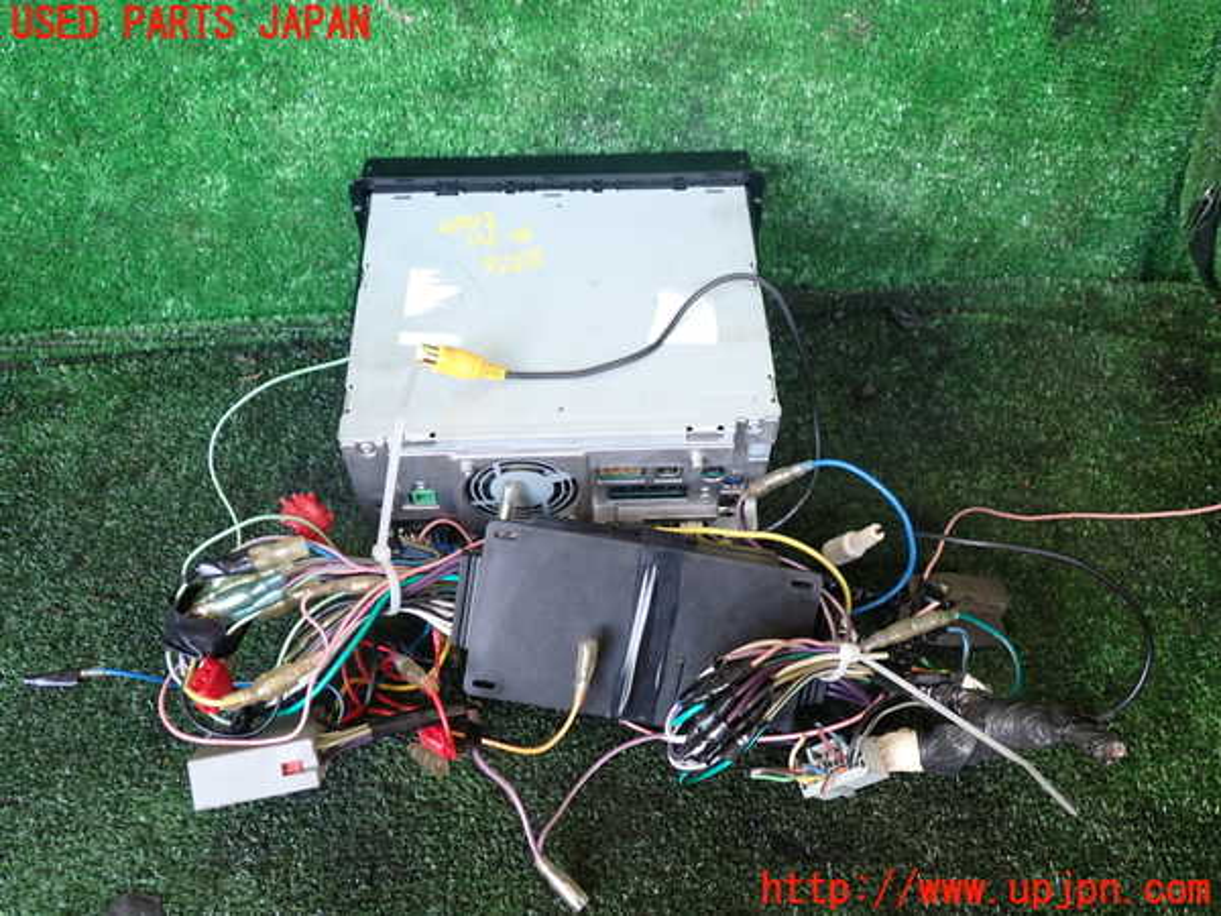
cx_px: 610
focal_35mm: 30
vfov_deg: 46.8
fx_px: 1058
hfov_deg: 60.0
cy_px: 458
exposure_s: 1/30
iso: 200
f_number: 2.3
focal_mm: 5.4
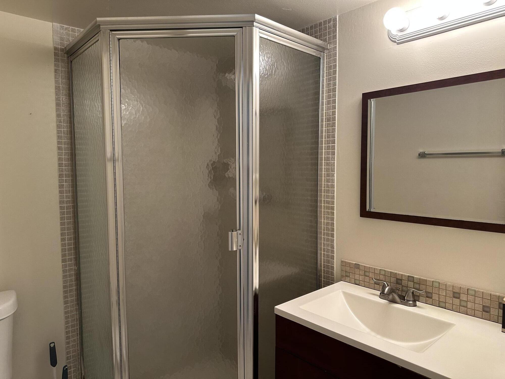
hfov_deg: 71.6
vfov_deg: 56.8
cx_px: 252
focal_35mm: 24
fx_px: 350
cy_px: 190
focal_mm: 6.86
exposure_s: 1/120
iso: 250
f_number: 1.78
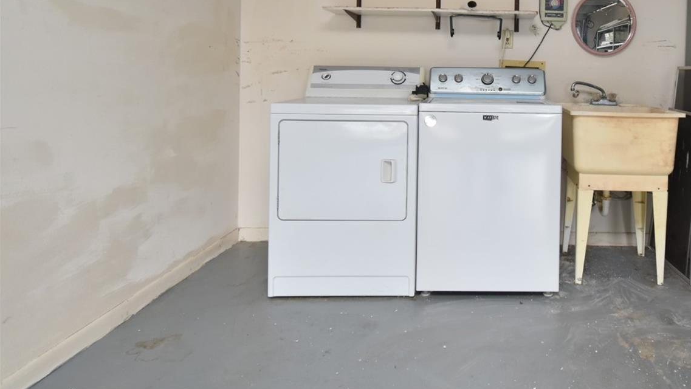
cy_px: 78
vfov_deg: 39.0
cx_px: 486
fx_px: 527
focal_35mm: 29
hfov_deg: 64.0
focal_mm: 13
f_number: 6.3
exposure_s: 1/60
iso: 640
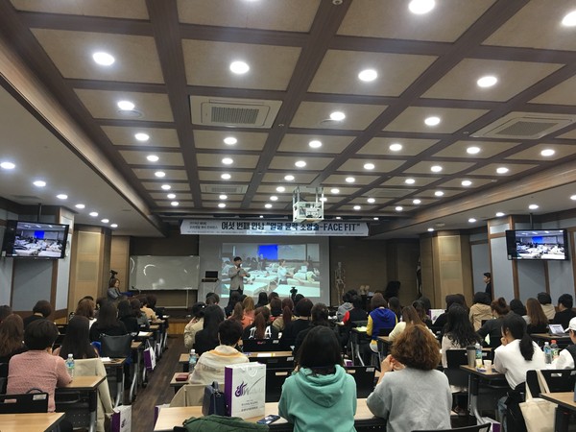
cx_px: 288
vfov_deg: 48.2
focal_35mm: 29
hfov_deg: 61.7
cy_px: 216
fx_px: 483
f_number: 2.2
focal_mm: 4.15
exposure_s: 1/15
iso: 40
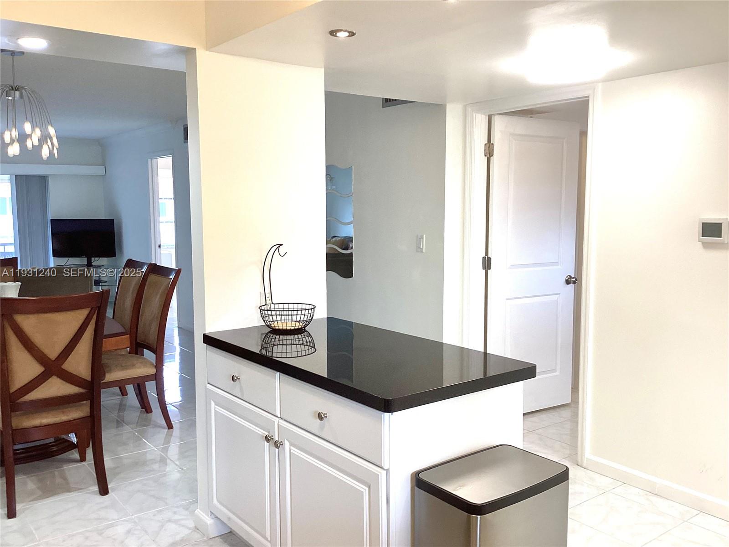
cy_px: 274
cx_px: 364
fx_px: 653
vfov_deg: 45.4
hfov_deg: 58.4
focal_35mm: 31
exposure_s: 1/60
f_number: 2.4
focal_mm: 3.3
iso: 64
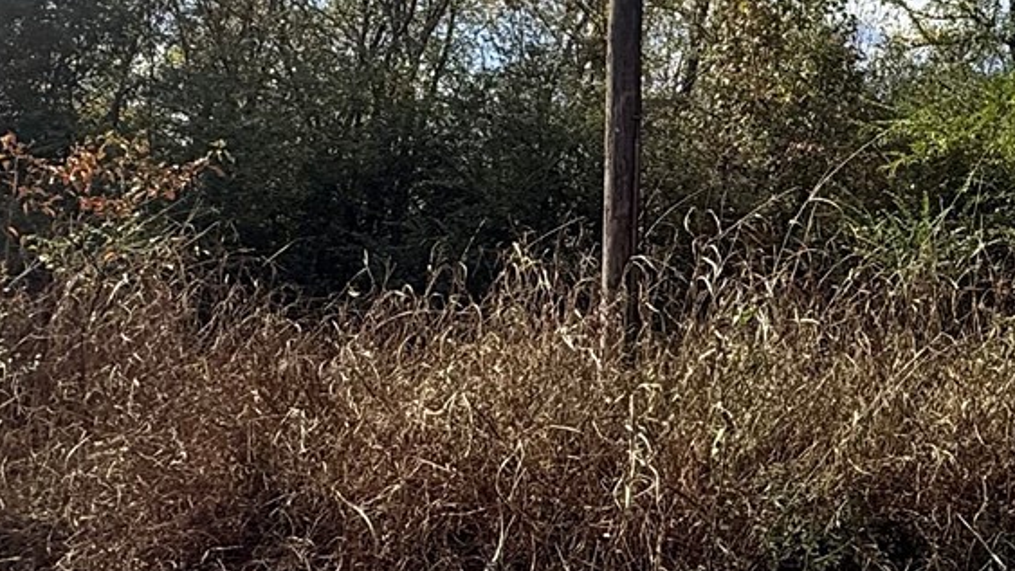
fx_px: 1400
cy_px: 187
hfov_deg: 37.9
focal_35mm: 52
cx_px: 856
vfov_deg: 23.0
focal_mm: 2.22
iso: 64
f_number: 2.2
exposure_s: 1/1901
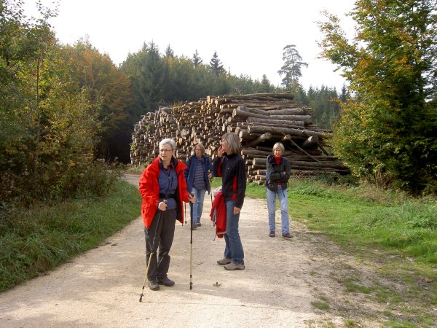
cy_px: 164
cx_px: 218
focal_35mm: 34
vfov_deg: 41.8
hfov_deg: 54.0
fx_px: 429
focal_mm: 5.6
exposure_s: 1/200
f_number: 4.7
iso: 50
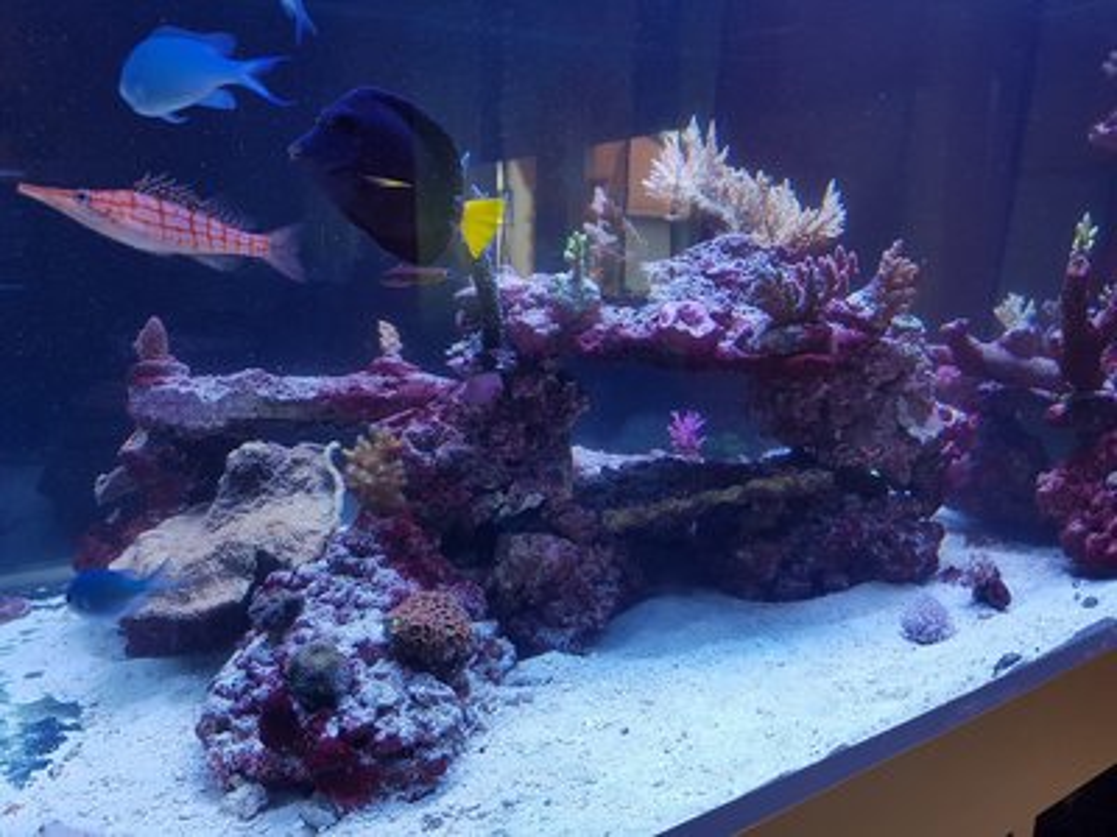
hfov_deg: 67.3
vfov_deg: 53.1
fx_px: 839
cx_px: 558
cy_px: 418
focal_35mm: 26
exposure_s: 1/162
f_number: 1.7
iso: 50
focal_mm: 4.2
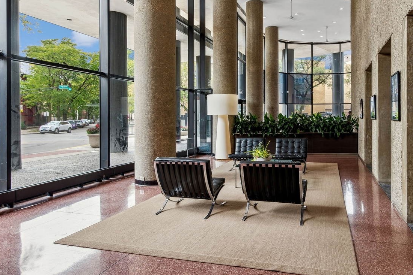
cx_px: 251
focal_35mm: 25
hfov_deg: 70.6
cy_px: 115
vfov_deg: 51.1
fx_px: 287
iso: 200
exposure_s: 1/60
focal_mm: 17
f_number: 8
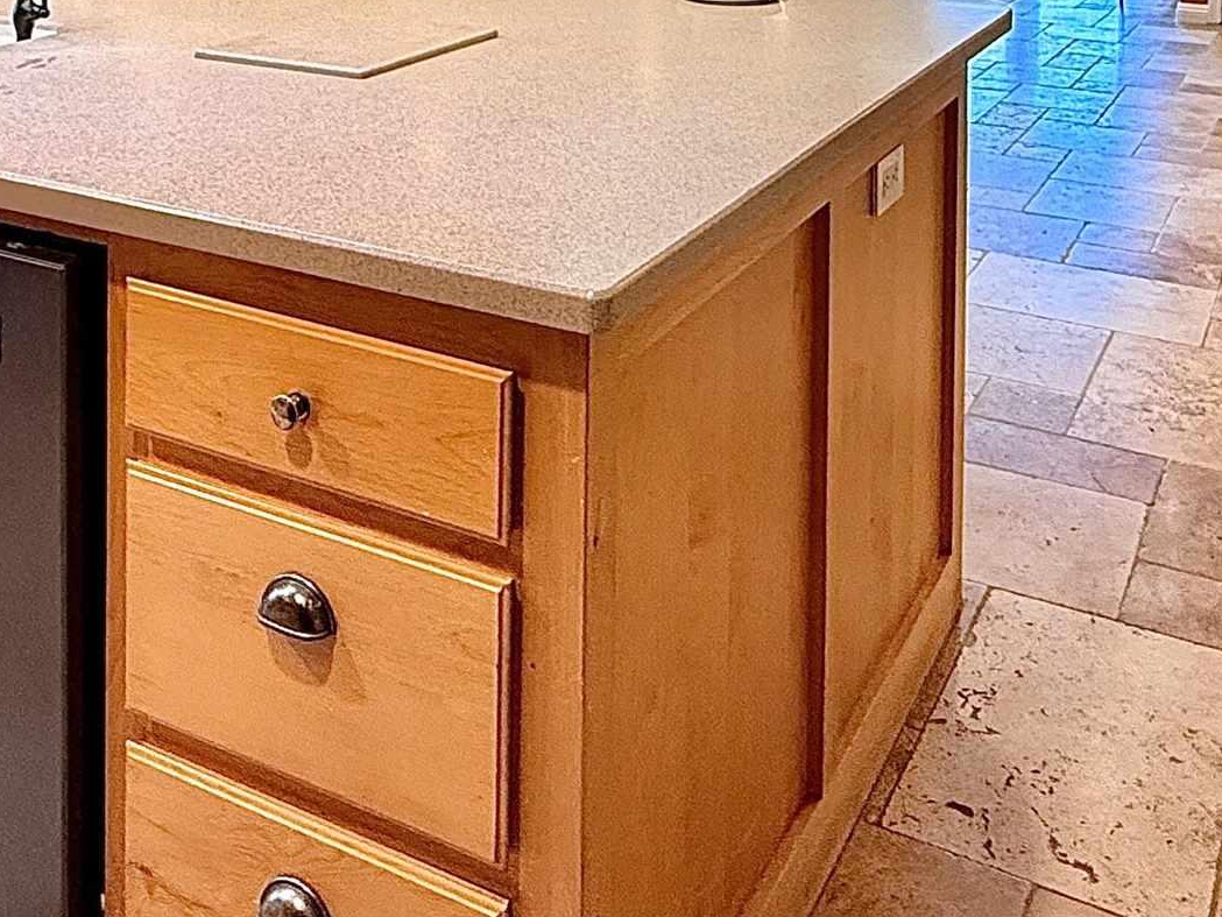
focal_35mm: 41
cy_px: -219
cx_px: 657
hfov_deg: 45.7
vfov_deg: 29.5
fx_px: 1448
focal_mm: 2.22
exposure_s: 1/60
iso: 400
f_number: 2.2
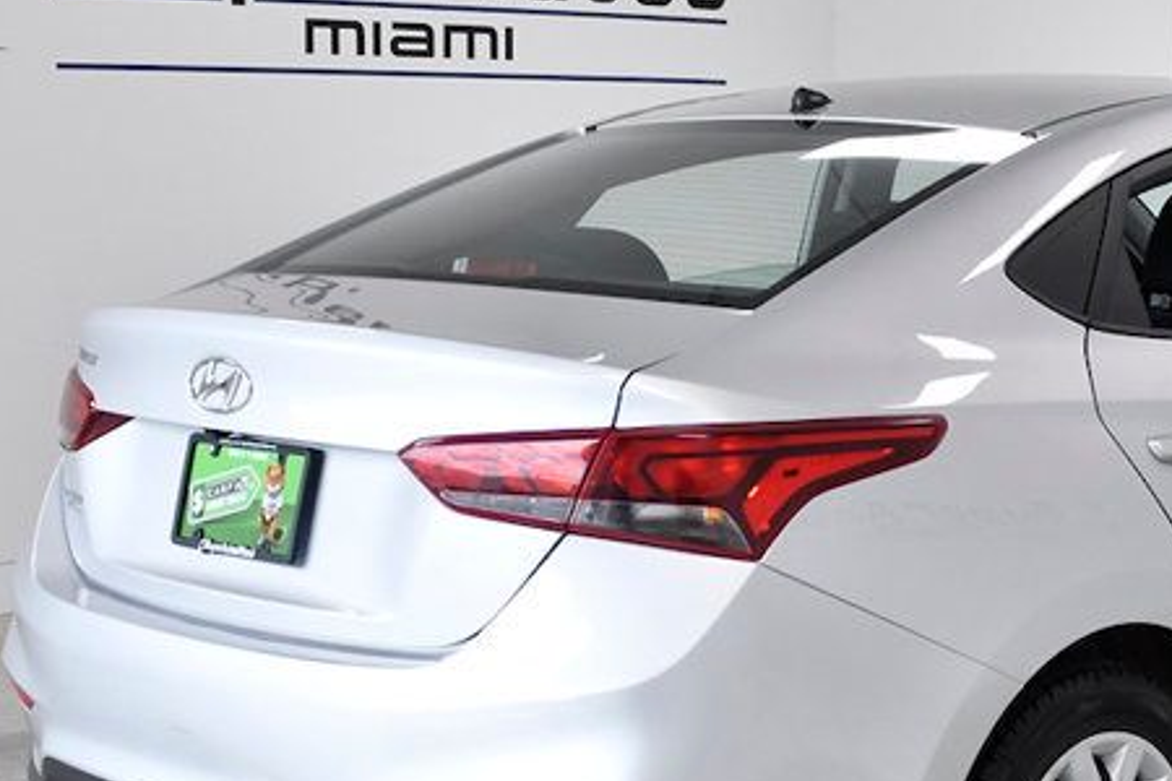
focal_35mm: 82
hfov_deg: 24.2
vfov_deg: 16.6
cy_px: 478
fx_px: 2669
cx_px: 998
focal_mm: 24
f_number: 4.5
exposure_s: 1/1000
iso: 1250
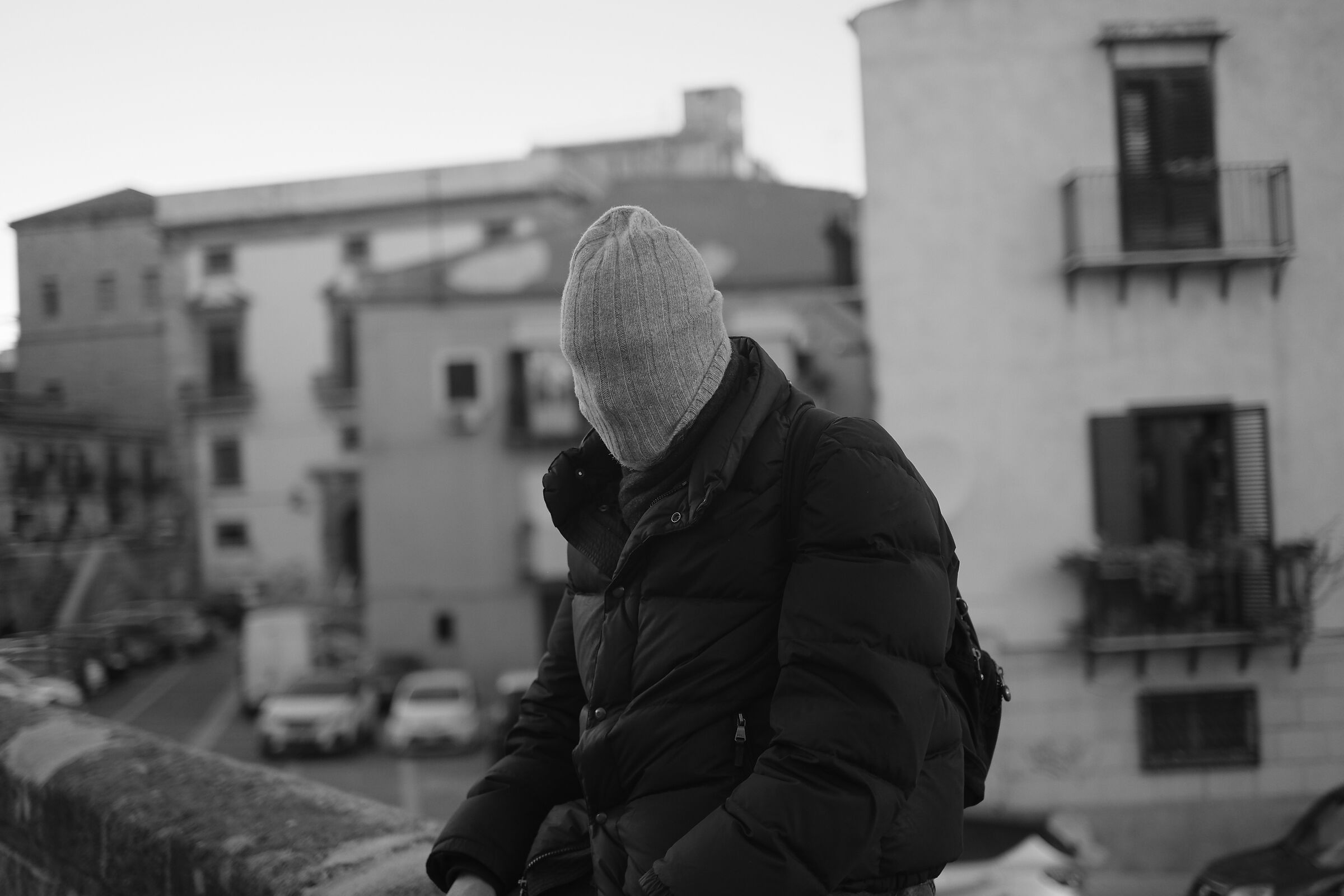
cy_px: 448
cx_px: 672
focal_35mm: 53
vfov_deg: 25.5
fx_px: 1979
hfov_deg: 37.5
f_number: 1.4
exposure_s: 1/1500
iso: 250
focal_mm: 35
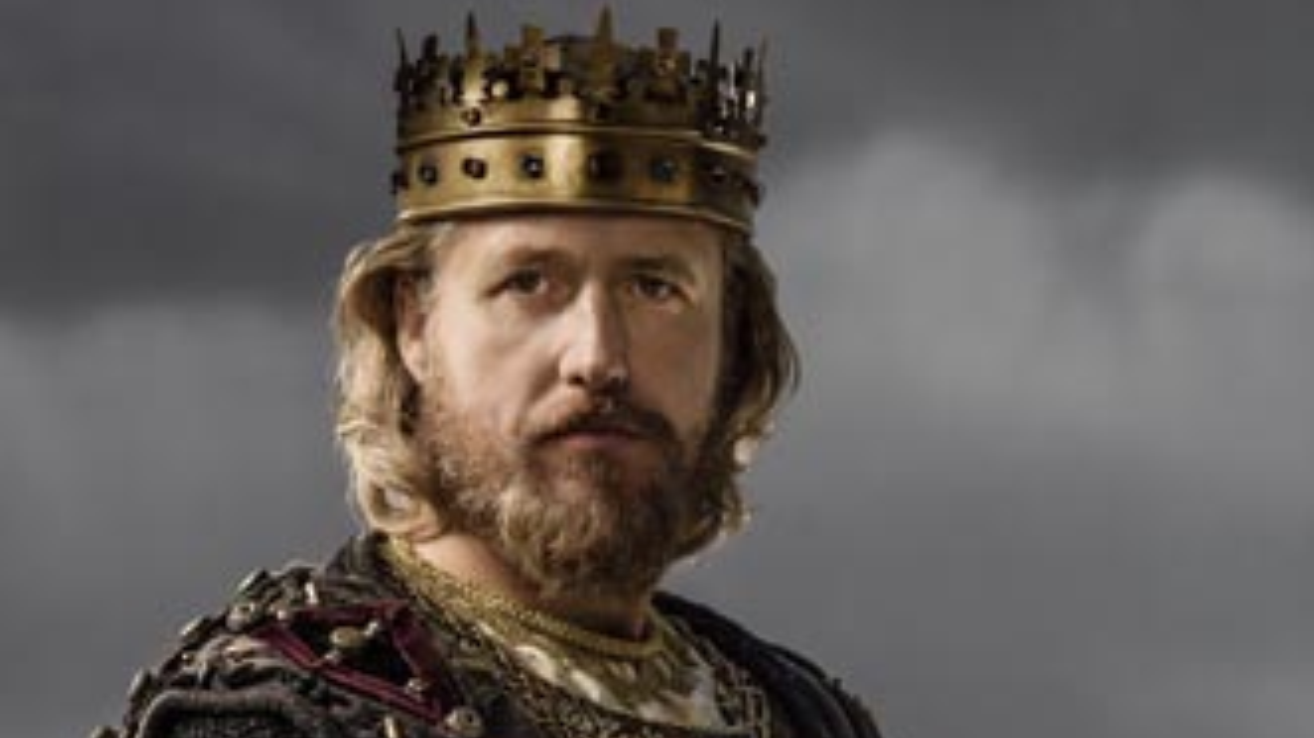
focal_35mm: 193
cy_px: 893
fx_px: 6723
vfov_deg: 6.2
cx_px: 659
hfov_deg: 11.2
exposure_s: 1/200
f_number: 11
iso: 200
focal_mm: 122
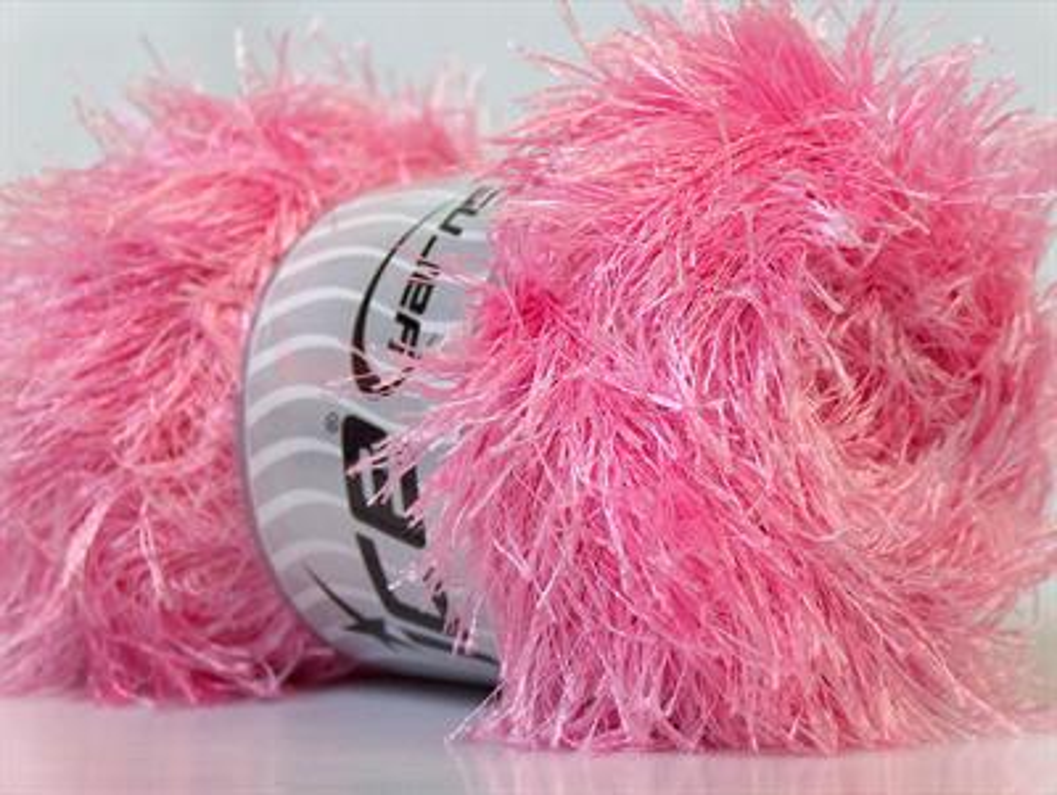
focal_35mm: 84
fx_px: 2568
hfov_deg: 23.3
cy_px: 398
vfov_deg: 17.6
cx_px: 528
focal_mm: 17.25
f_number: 2.9
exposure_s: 1/36.8
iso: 200
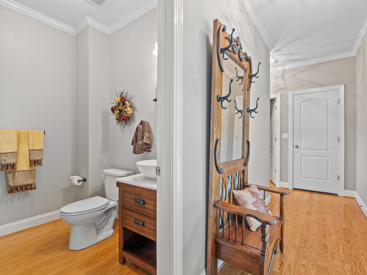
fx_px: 170
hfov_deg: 94.5
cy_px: 138
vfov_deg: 78.1
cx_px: 184
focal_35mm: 16
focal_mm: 8
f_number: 5.6
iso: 400
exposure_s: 1/3
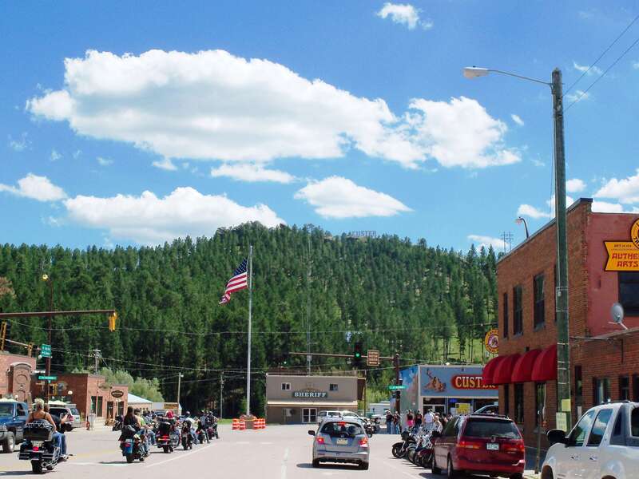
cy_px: 240
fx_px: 1108
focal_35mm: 60
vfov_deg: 24.4
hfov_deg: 32.2
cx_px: 320
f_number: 6.1
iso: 80
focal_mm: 10.7
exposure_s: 1/400
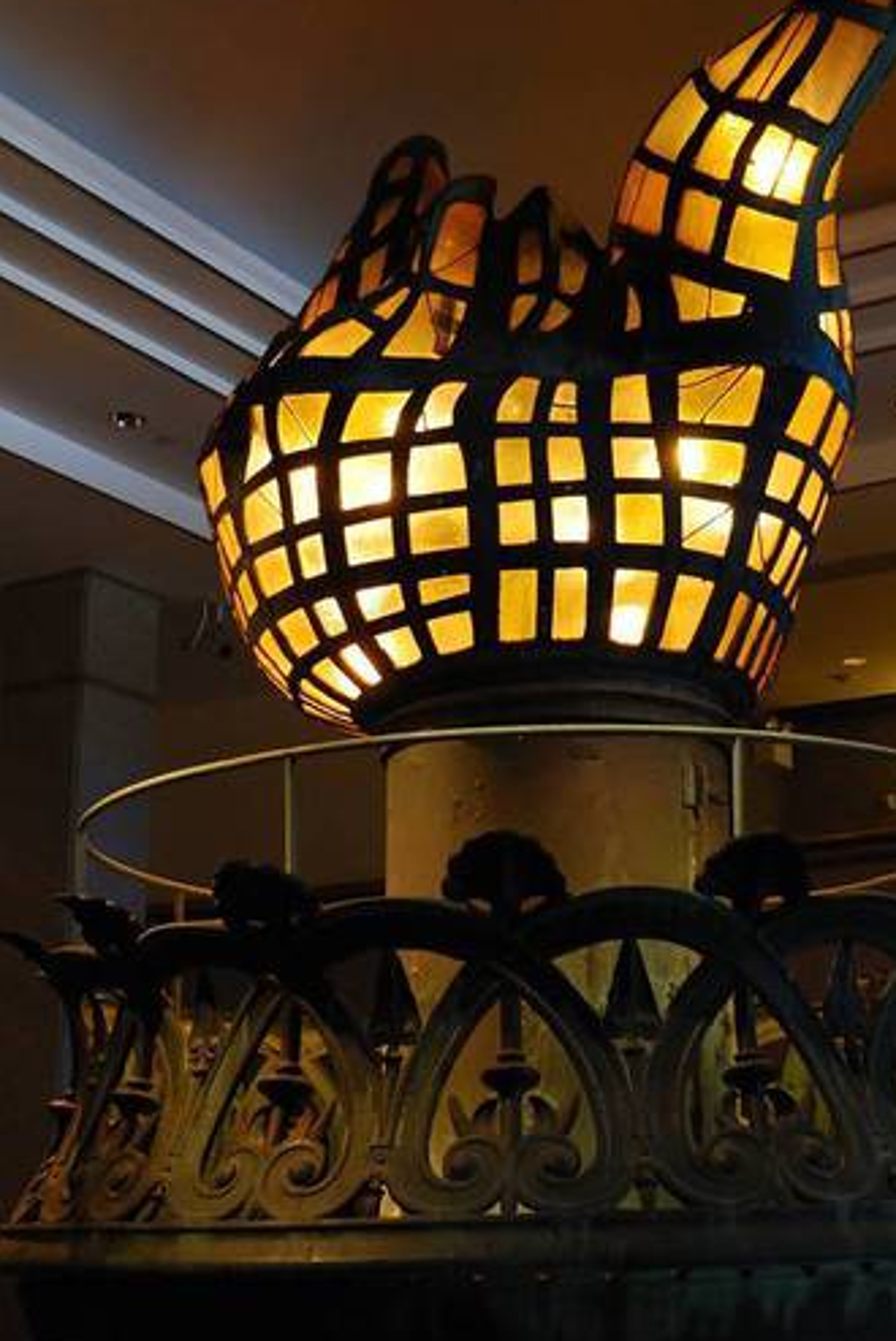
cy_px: 695
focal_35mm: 51
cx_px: 546
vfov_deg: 38.9
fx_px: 1901
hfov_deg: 26.5
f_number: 4
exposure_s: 1/30
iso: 800
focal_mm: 24
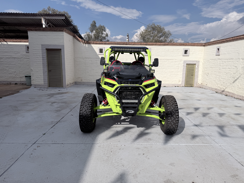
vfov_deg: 56.8
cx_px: 122
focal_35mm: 24
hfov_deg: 71.6
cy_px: 92
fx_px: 169
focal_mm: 6.76
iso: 80
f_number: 1.78
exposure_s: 1/10309
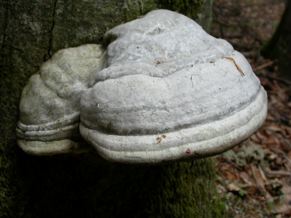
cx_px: 146
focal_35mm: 47
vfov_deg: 30.9
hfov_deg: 40.4
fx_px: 395
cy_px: 109
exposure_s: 1/22.6
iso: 100
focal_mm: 9.8
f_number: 2.8
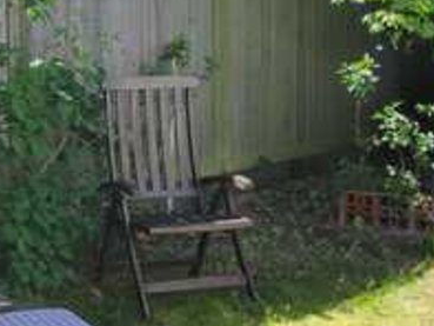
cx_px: -112
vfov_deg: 22.5
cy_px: 120
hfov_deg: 26.0
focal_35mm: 65
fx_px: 815
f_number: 1.9
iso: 100
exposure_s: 1/636
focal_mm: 3.94
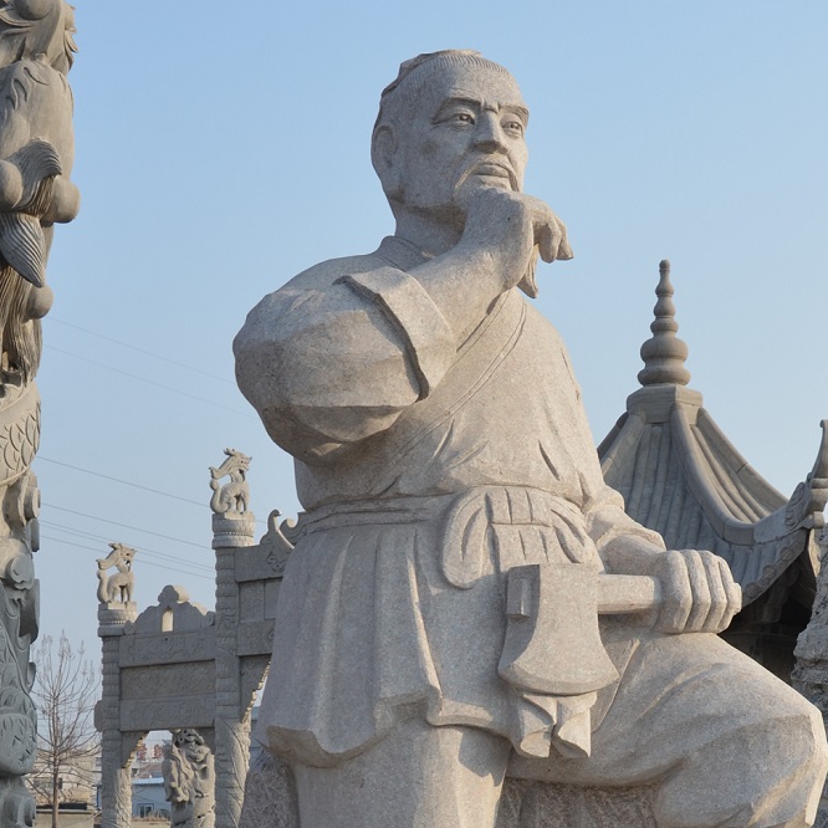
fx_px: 2246
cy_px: 804
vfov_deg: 20.3
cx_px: 546
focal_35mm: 83
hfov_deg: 20.8
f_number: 8
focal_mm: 28
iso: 125
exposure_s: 1/250
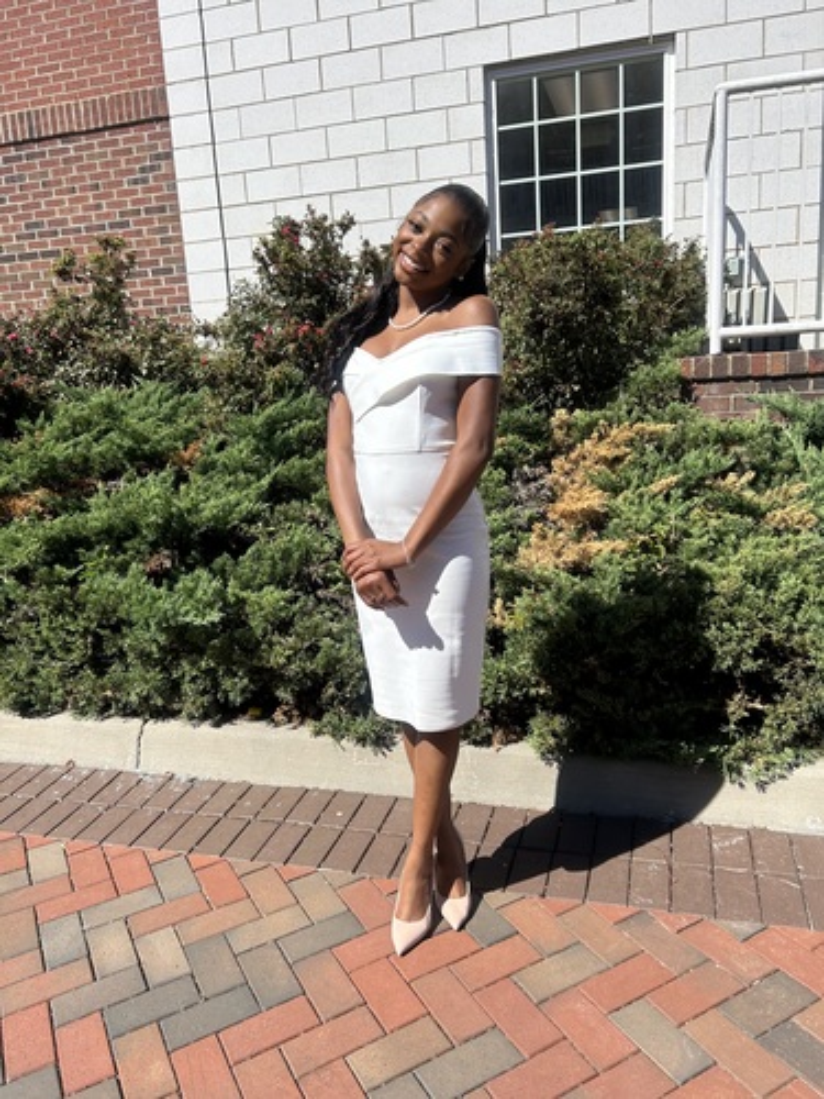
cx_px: 412
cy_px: 550
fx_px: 825
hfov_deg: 53.1
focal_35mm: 26
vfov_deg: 67.3
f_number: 1.5
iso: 50
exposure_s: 1/4115
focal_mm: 5.7
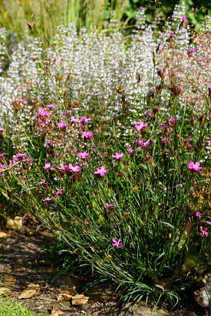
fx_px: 659
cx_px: 106
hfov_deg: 18.2
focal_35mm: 75
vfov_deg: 27.0
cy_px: 158
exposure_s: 1/160
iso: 100
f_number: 8
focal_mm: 75
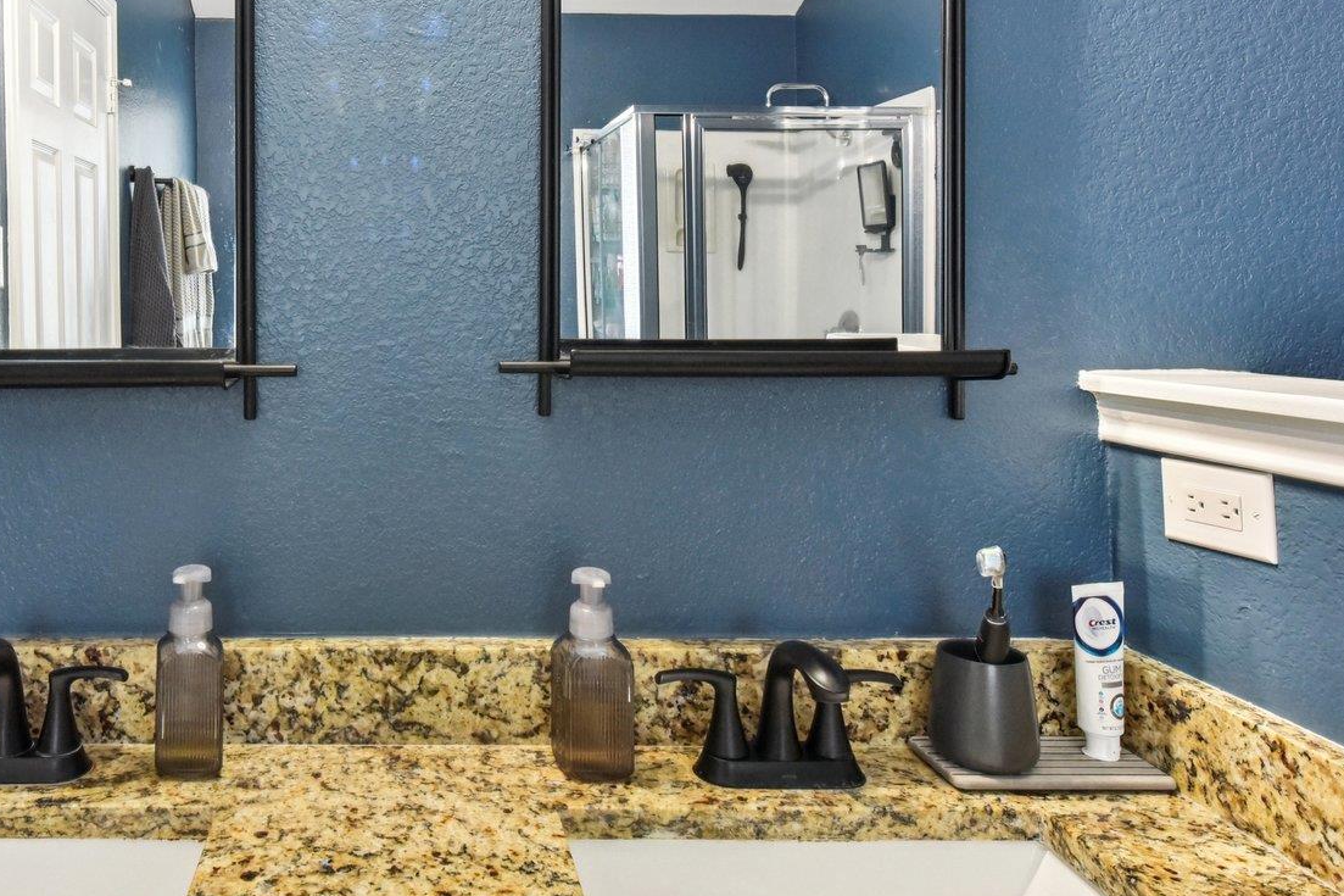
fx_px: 970
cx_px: 378
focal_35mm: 26
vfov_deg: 49.1
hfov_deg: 66.1
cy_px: 335
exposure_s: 1/15
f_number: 8
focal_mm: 14
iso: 2000
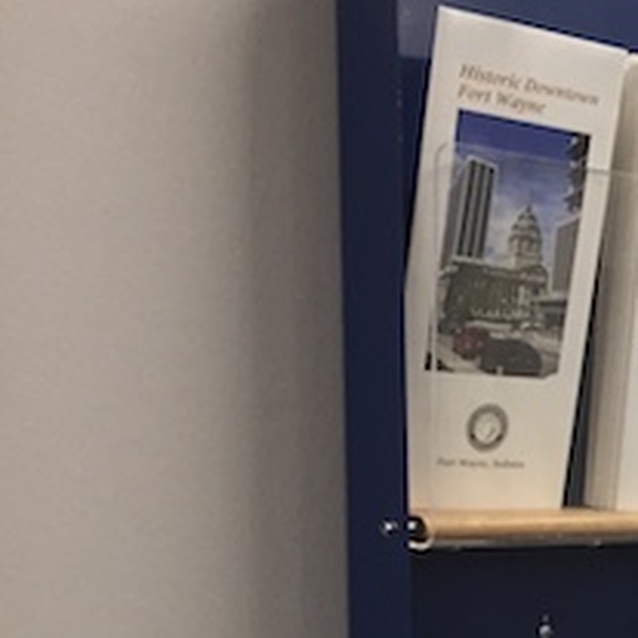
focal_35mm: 93
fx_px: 1939
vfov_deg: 18.3
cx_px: 1147
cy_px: 624
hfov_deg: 15.9
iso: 50
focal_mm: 4.15
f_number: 2.2
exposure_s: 1/30
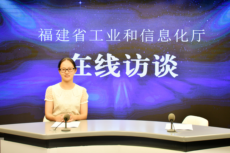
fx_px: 332
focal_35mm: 52
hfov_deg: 38.2
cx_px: 115
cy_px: 76
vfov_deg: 26.0
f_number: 5
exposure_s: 1/160
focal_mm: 35
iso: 1000
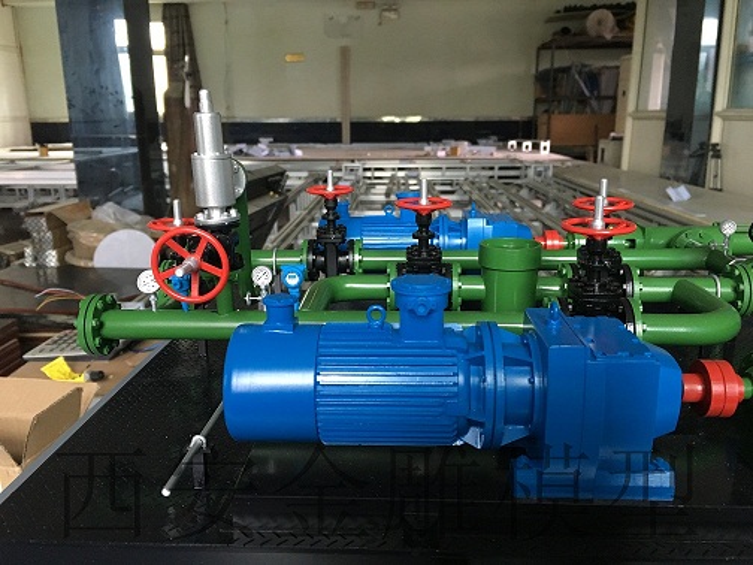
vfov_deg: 48.2
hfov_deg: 61.7
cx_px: 376
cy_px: 282
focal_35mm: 29
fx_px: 631
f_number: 2.2
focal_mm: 4.15
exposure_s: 1/20
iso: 200
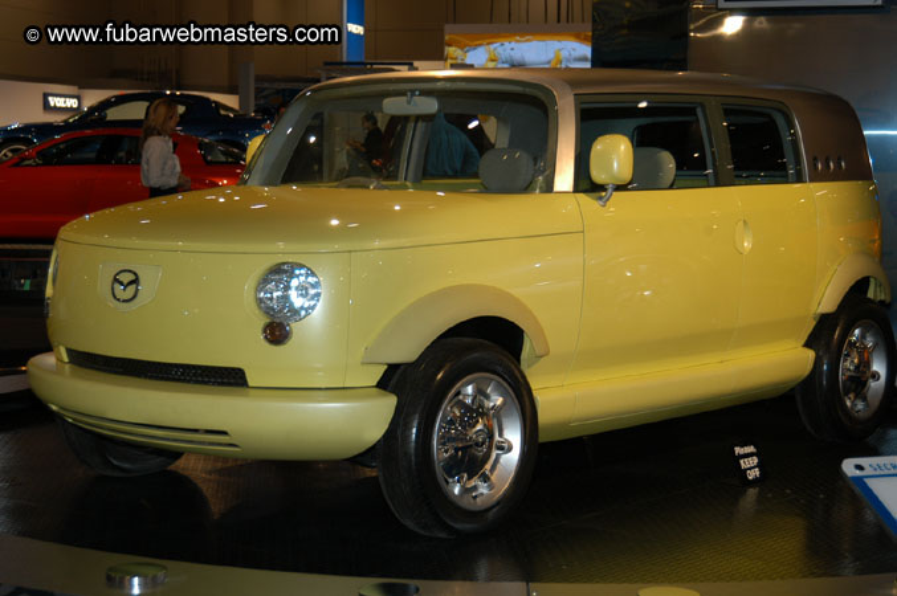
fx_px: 1680
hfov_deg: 29.9
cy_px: 298
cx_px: 448
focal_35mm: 68
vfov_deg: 20.1
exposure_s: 1/60
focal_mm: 45
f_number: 5
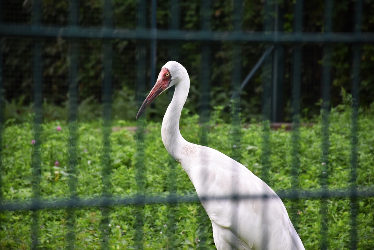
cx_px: 187
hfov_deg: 9.8
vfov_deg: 6.5
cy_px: 125
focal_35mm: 210
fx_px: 2182
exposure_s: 1/800
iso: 800
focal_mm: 140
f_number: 5.6
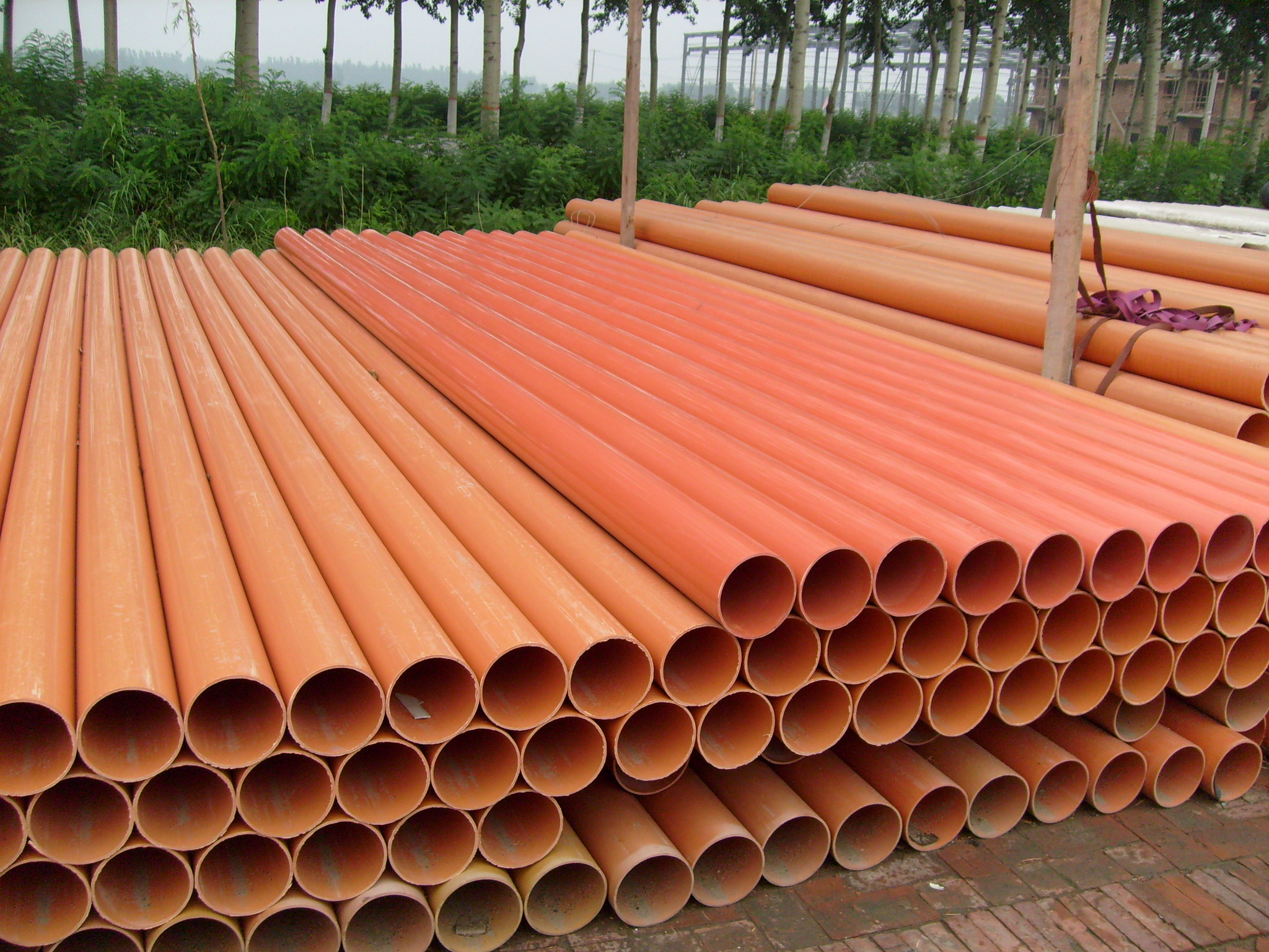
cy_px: 476
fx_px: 1283
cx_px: 634
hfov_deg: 52.6
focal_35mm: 35
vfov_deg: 40.7
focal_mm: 5.8
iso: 80
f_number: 7.1
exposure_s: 1/125
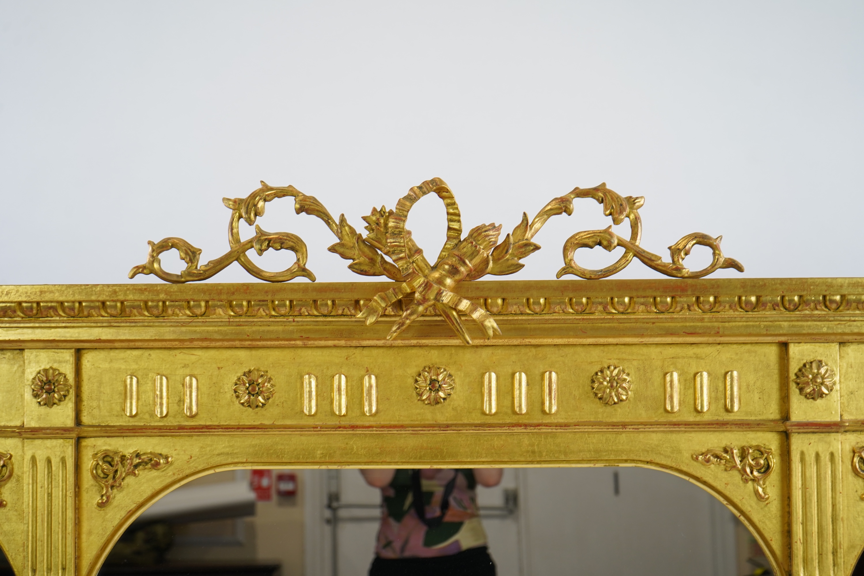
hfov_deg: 31.9
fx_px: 1512
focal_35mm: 63
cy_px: 288
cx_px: 432
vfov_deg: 21.6
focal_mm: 63
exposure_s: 1/100
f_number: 5.6
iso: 500
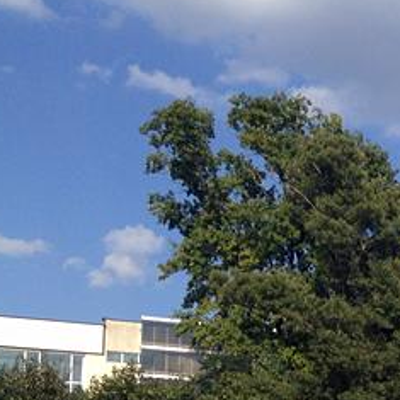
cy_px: 507
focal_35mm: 112
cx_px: 700
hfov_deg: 14.0
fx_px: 1464
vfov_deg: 14.9
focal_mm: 4.28
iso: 50
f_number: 2.4
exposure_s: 1/1783
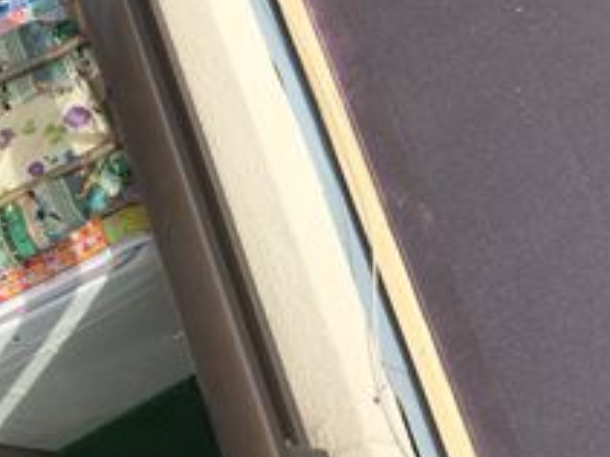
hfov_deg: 19.8
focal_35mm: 88
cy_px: -150
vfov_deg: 15.9
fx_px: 1550
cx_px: 867
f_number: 2.2
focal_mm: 4.15
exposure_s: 1/1014
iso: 32
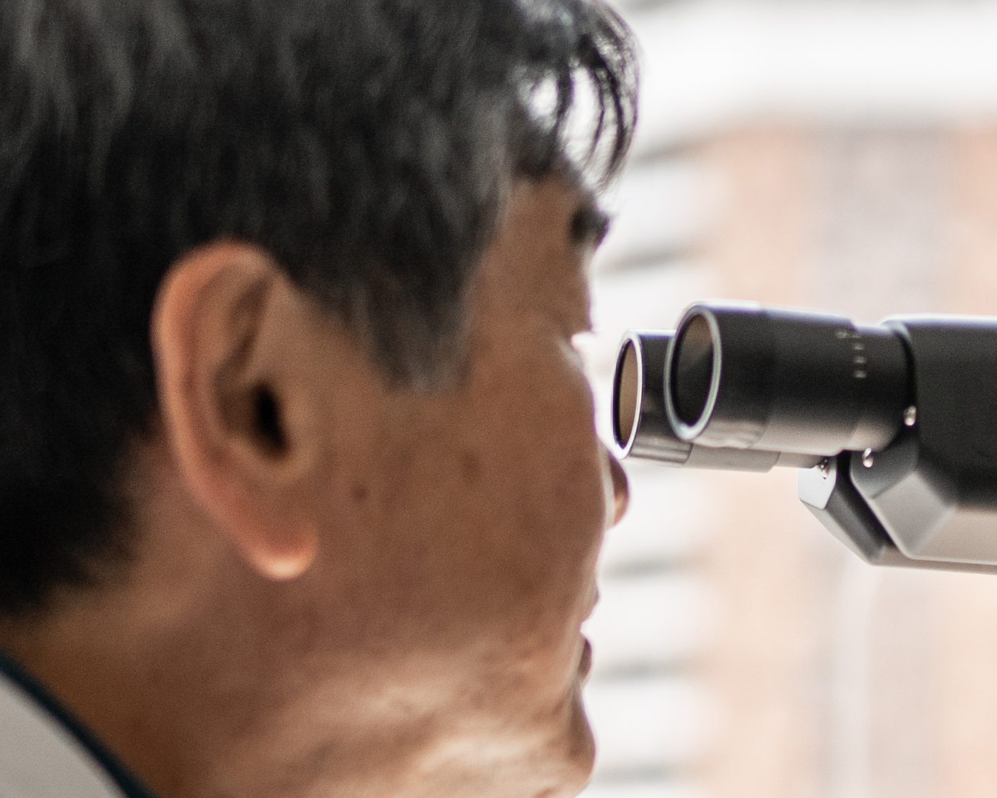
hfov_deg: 13.3
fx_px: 4160
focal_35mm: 141
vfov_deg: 10.8
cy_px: 954
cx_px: 1211
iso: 80
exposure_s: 1/800
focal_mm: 35
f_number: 1.2
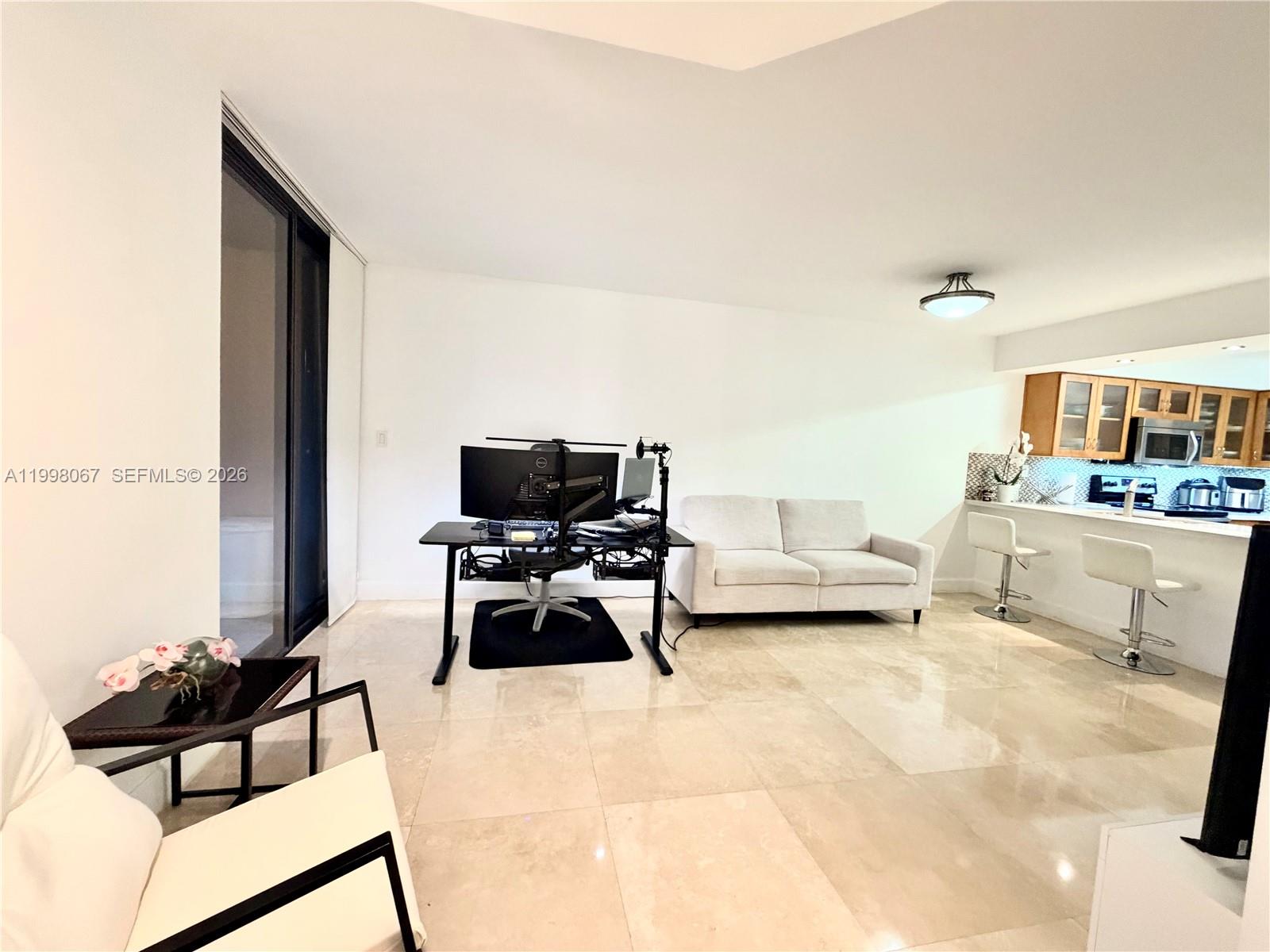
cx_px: 635
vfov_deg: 85.7
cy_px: 476
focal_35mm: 14
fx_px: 514
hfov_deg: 102.1
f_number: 2.2
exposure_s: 1/60
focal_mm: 2.22
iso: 400
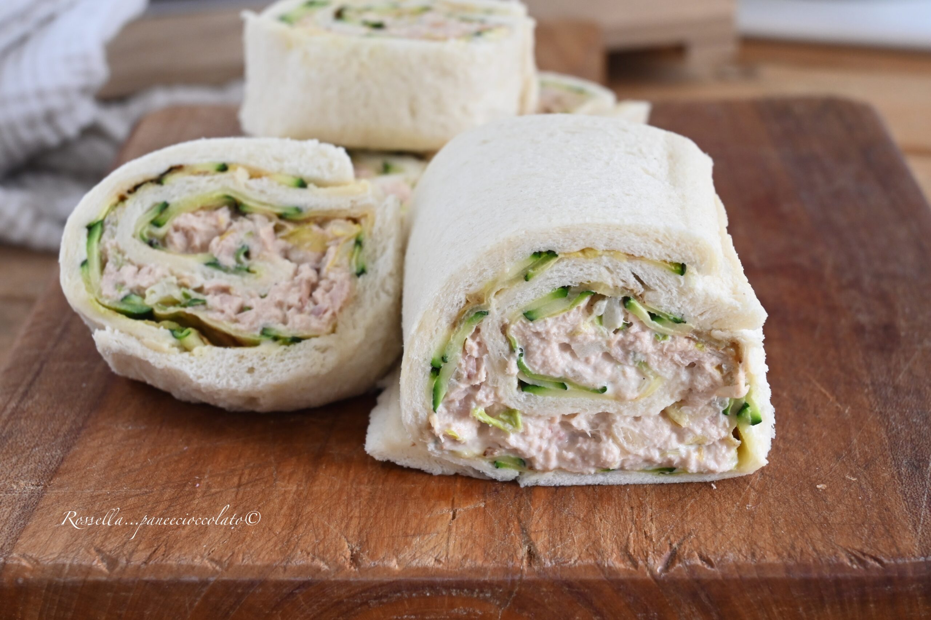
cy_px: 310
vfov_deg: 21.2
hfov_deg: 31.4
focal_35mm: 64
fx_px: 1654
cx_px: 466
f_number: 7.1
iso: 640
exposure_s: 1/50
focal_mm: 43
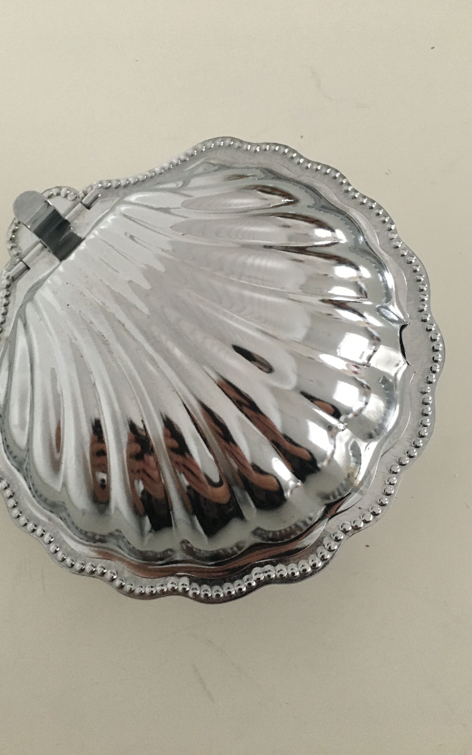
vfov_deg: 61.2
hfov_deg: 40.5
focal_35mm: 31
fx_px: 638
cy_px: 377
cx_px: 208
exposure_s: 1/25
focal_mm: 4.15
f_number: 2.2
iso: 200
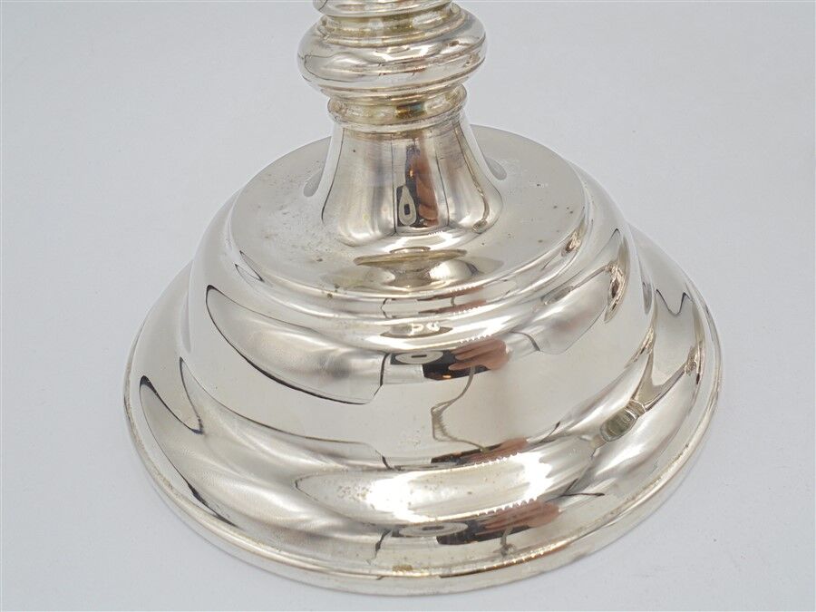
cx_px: 408
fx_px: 684
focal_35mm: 29
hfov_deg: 61.7
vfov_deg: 48.2
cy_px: 306
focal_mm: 5.3
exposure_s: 1/200
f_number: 3.7
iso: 100
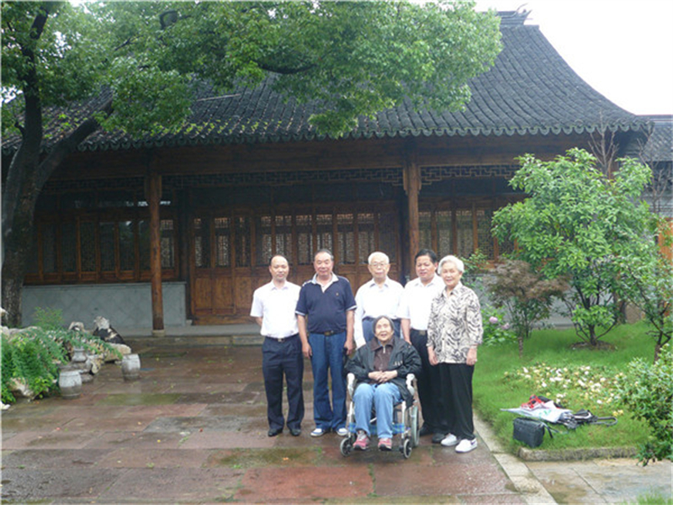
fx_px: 700
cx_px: 336
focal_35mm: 36
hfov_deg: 51.4
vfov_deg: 39.7
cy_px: 252
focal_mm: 6
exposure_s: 1/80
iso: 100
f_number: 2.8
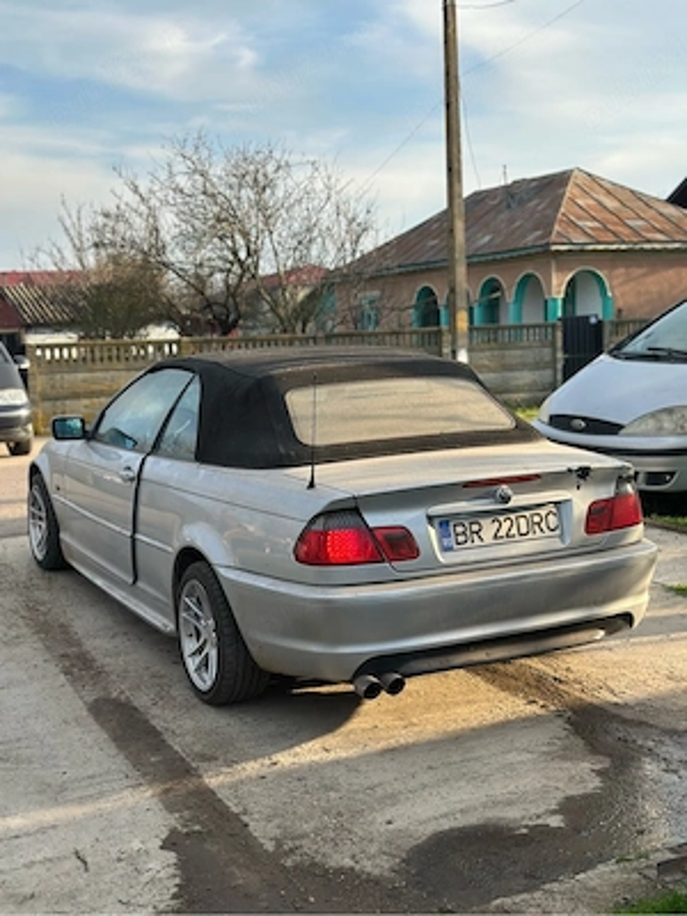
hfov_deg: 30.3
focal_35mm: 48
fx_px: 1270
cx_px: 344
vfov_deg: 39.7
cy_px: 458
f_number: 1.78
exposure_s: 1/2028
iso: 80
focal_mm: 6.86
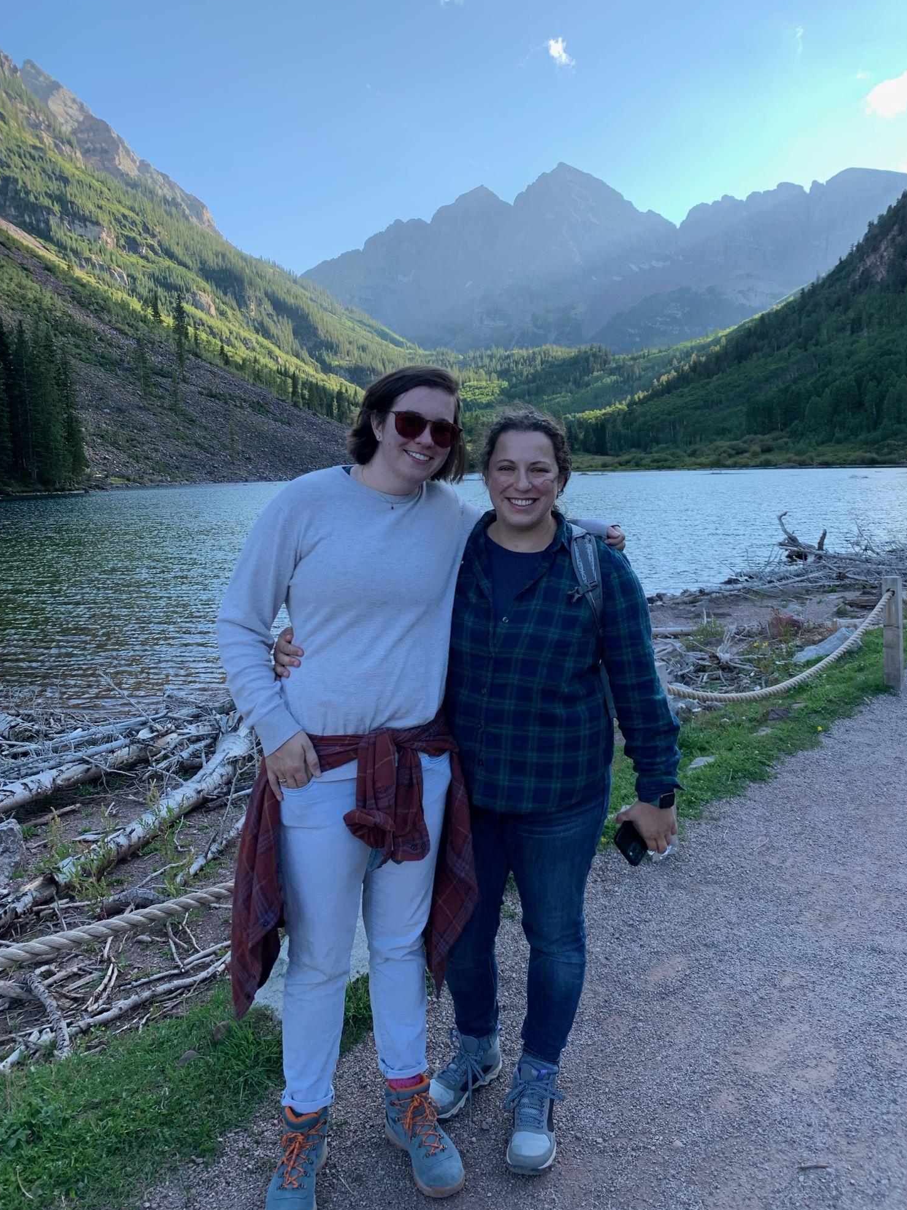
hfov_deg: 51.3
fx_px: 944
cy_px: 589
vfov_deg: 65.3
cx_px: 464
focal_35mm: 27
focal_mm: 4.25
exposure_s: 1/259
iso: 25
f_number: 1.8
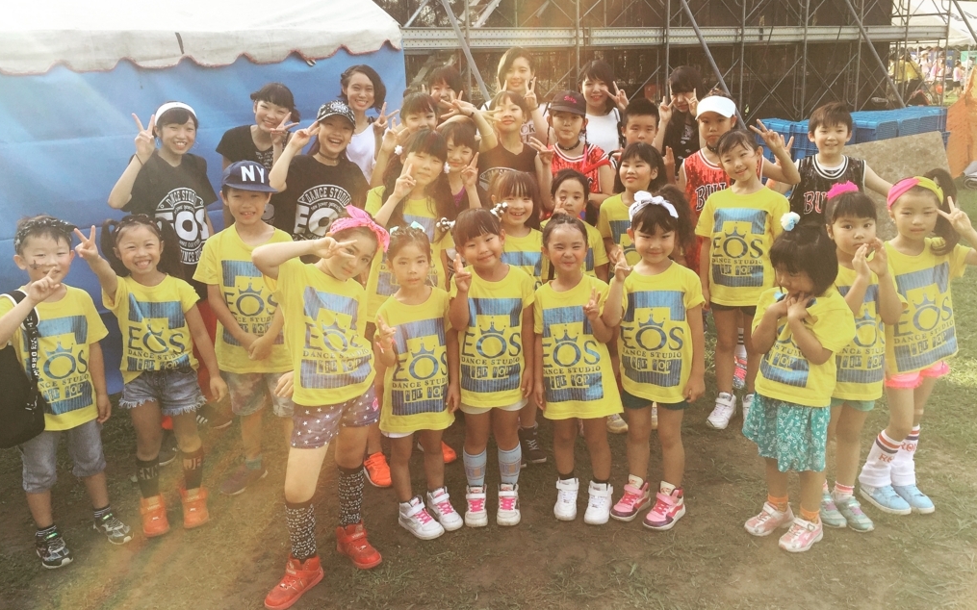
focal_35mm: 31
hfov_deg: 61.2
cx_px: 488
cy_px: 252
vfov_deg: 40.4
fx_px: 825
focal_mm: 4.15
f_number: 2.2
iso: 32
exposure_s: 1/434
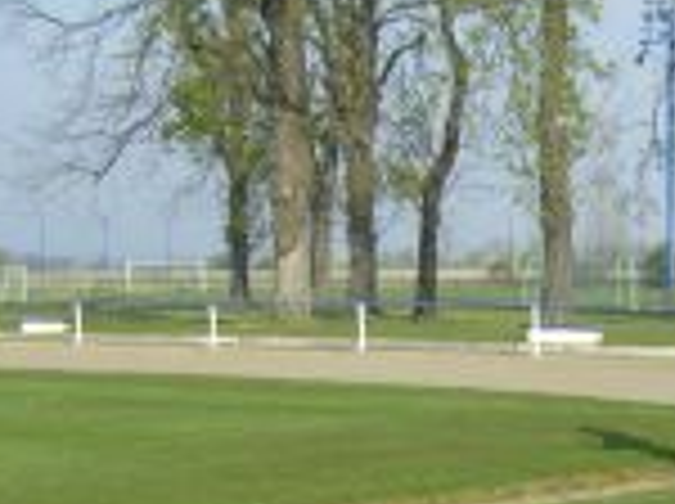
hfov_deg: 20.2
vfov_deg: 15.0
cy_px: 526
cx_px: 567
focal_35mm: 96
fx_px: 1869
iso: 100
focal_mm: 6
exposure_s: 1/300
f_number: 4.7
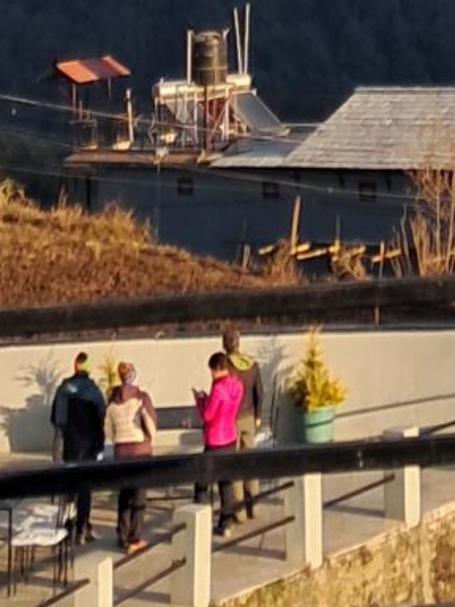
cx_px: 512
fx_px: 3155
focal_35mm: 180
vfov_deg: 8.7
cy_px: -1317
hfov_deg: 8.2
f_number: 1.8
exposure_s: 1/236
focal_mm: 4
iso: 50
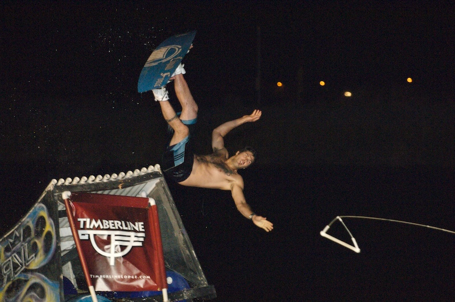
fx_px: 2840
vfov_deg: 6.1
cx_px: 228
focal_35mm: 225
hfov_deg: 9.2
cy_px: 151
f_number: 2.8
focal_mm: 150
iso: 800
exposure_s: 1/250
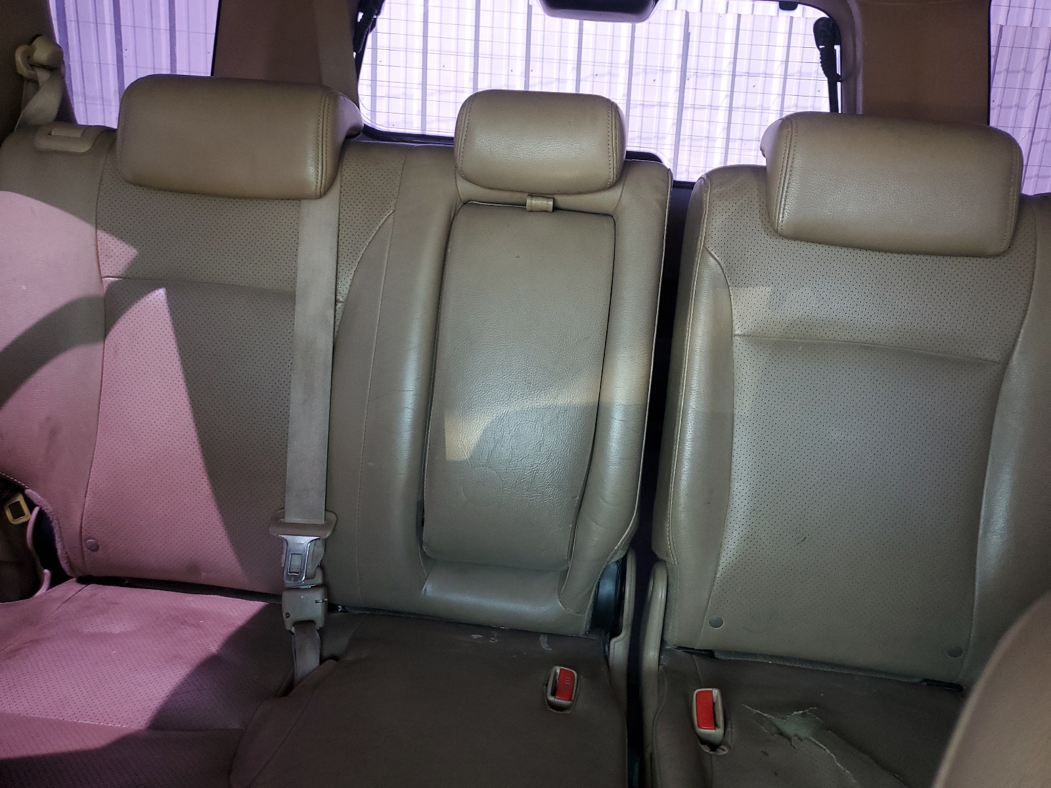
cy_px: 394
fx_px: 789
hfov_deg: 67.3
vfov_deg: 53.1
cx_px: 526
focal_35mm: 26
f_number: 1.5
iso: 97
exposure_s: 1/120
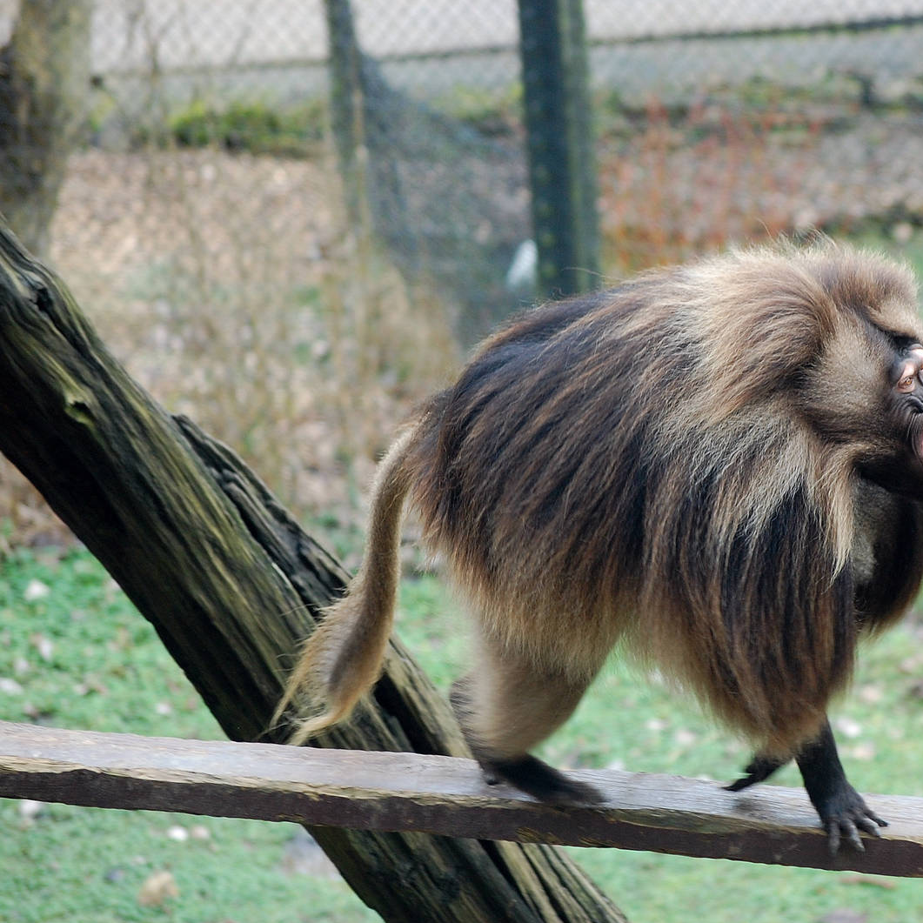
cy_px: 462
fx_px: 5913
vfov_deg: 8.9
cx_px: 633
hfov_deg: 8.9
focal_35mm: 196
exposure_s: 1/125
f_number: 4.8
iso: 500
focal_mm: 102
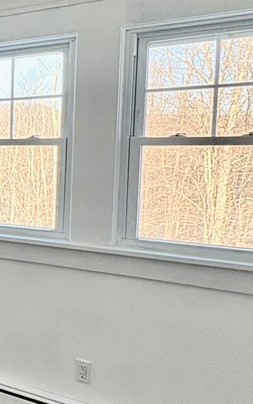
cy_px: 195
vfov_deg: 41.0
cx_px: -188
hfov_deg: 20.0
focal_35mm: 49
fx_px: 540
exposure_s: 1/99
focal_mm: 2.22
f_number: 2.2
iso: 100
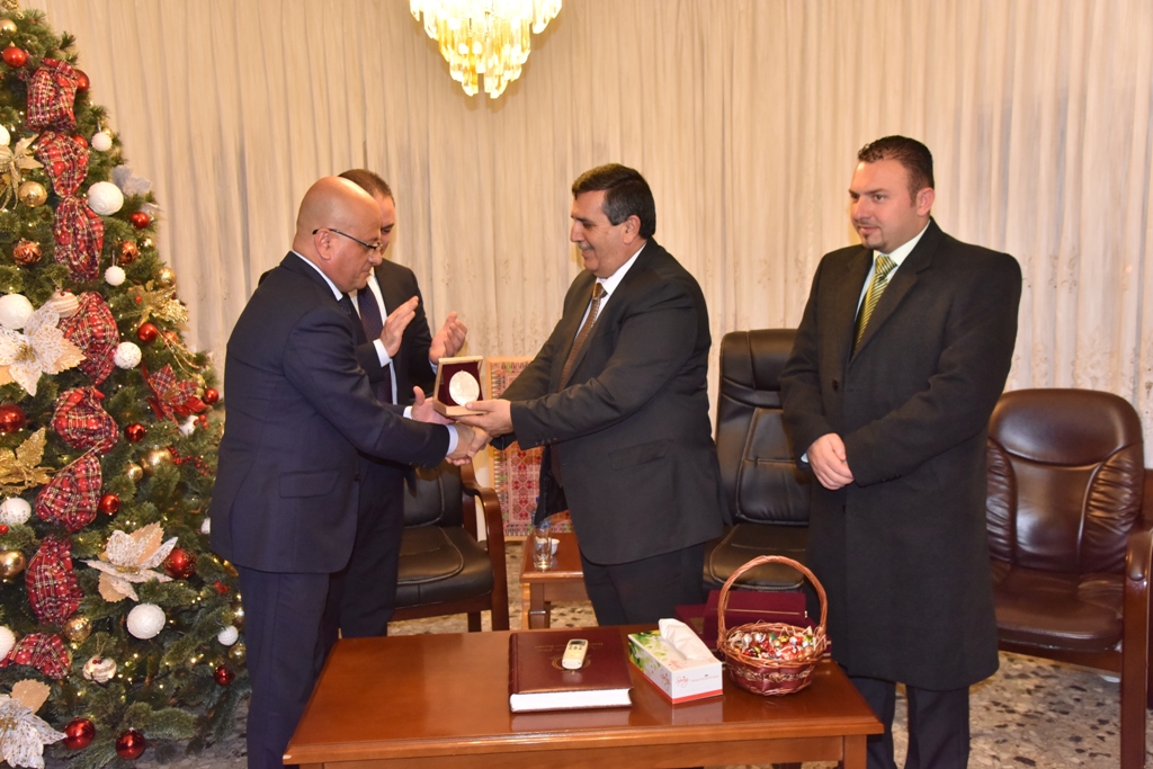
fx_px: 1121
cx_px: 576
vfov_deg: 37.9
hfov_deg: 54.4
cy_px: 384
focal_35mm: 35
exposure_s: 1/125
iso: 2500
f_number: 6.3
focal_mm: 35
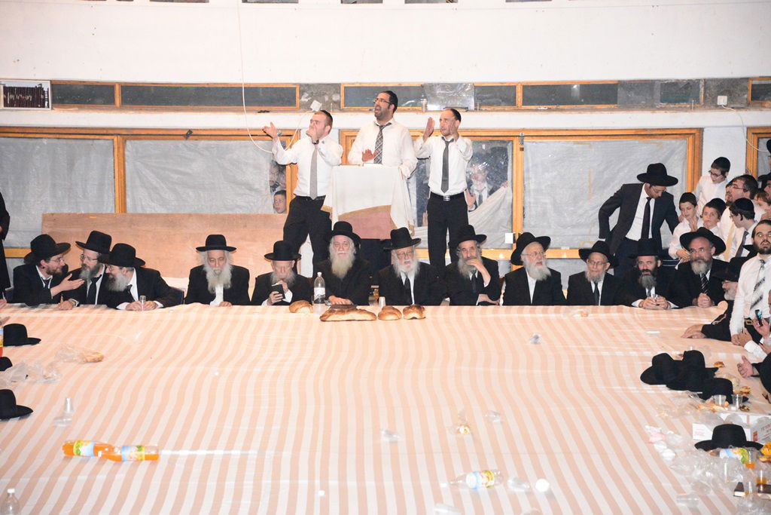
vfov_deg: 11.2
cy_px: 258
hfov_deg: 16.8
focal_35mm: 122
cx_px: 386
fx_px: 2613
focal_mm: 122
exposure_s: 1/60
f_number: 5.6
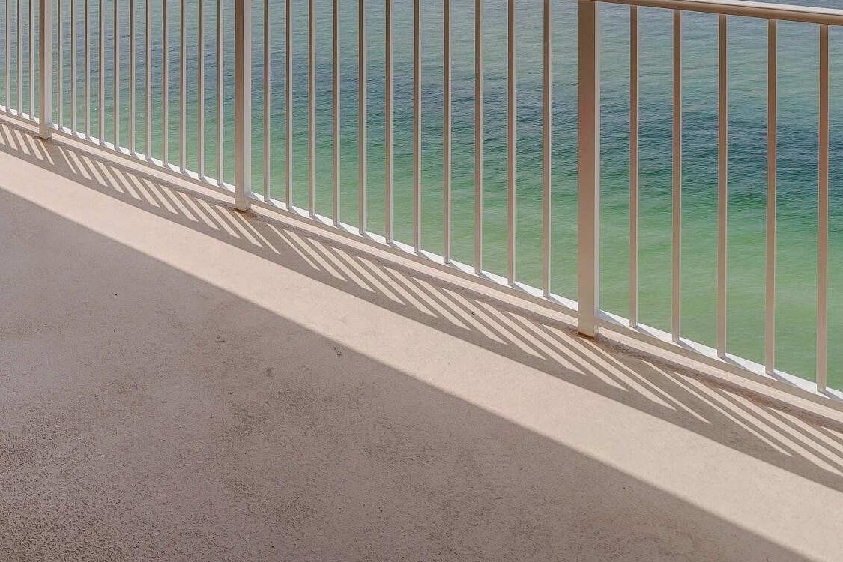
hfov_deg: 57.3
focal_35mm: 32
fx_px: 749
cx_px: 272
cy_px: -128
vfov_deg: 33.0
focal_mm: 12
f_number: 5.6
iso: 100
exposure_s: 1/1250
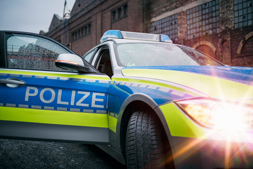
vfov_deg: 37.9
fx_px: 246
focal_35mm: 35
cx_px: 126
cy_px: 84
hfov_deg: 54.4
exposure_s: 1/80
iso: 100
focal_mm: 35
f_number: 2
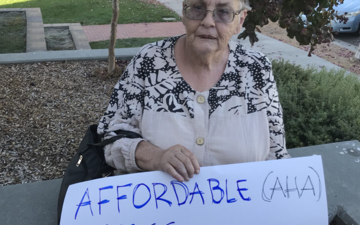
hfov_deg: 47.2
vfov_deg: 30.5
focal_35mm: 42
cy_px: 132
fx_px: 412
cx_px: 173
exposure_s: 1/184
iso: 20
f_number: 1.8
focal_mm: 3.99
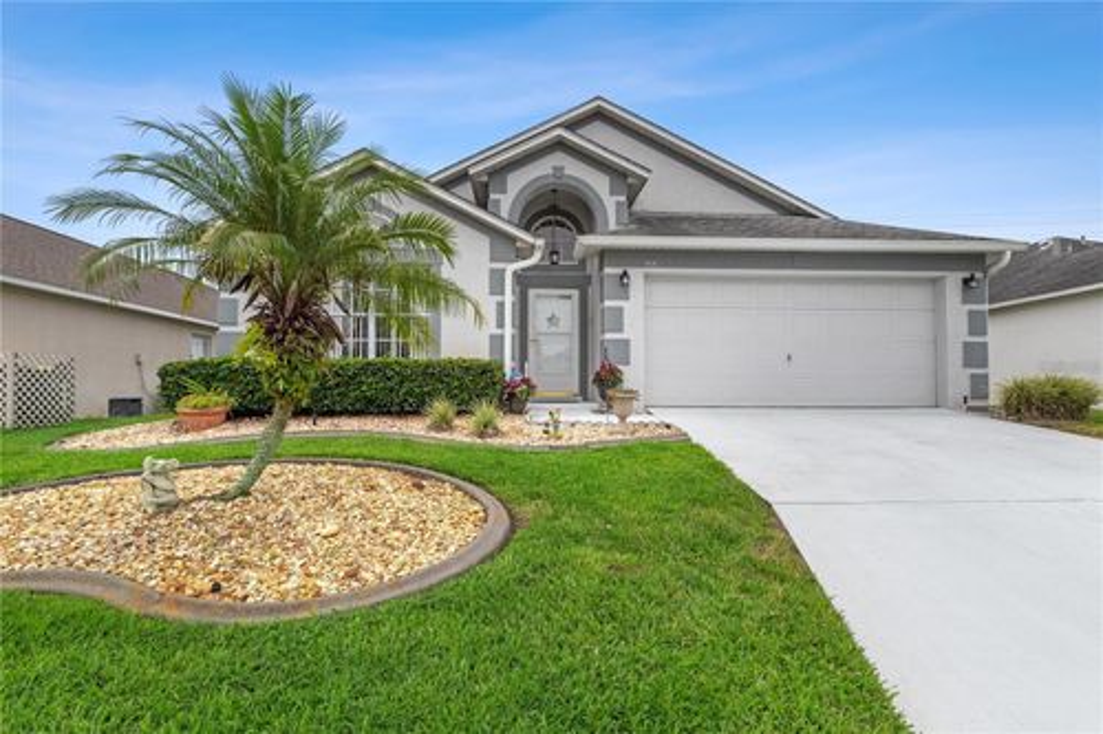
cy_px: 367
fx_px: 551
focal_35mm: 18
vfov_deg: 67.3
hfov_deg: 90.0
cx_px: 552
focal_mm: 18
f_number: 8
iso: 200
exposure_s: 1/200
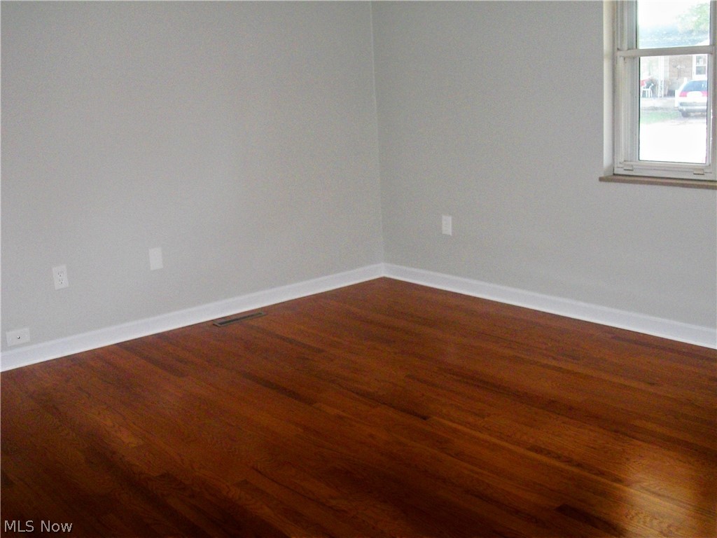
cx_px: 358
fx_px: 829
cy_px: 269
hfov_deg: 46.8
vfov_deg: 36.0
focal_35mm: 40
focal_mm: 7.1
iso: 400
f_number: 3.2
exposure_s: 1/160
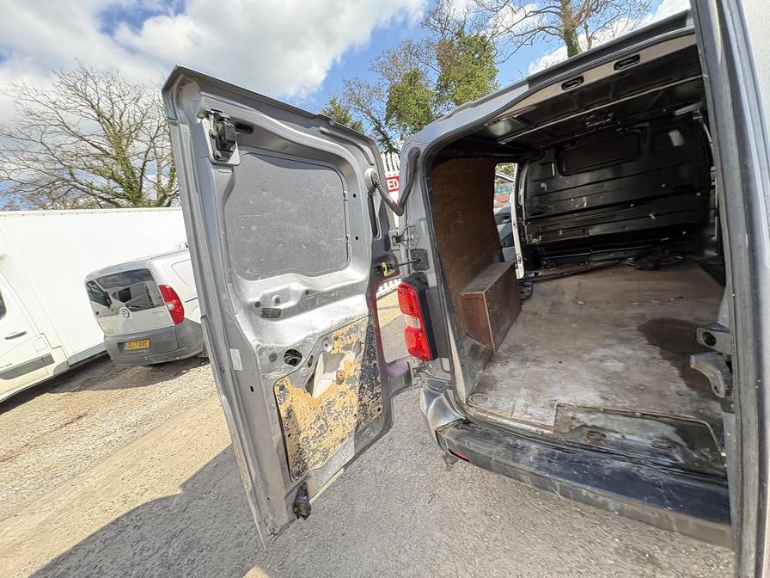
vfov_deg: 85.7
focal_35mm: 14
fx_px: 311
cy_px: 289
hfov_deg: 102.1
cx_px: 385
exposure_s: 1/234
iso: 64
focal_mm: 2.22
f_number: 2.2
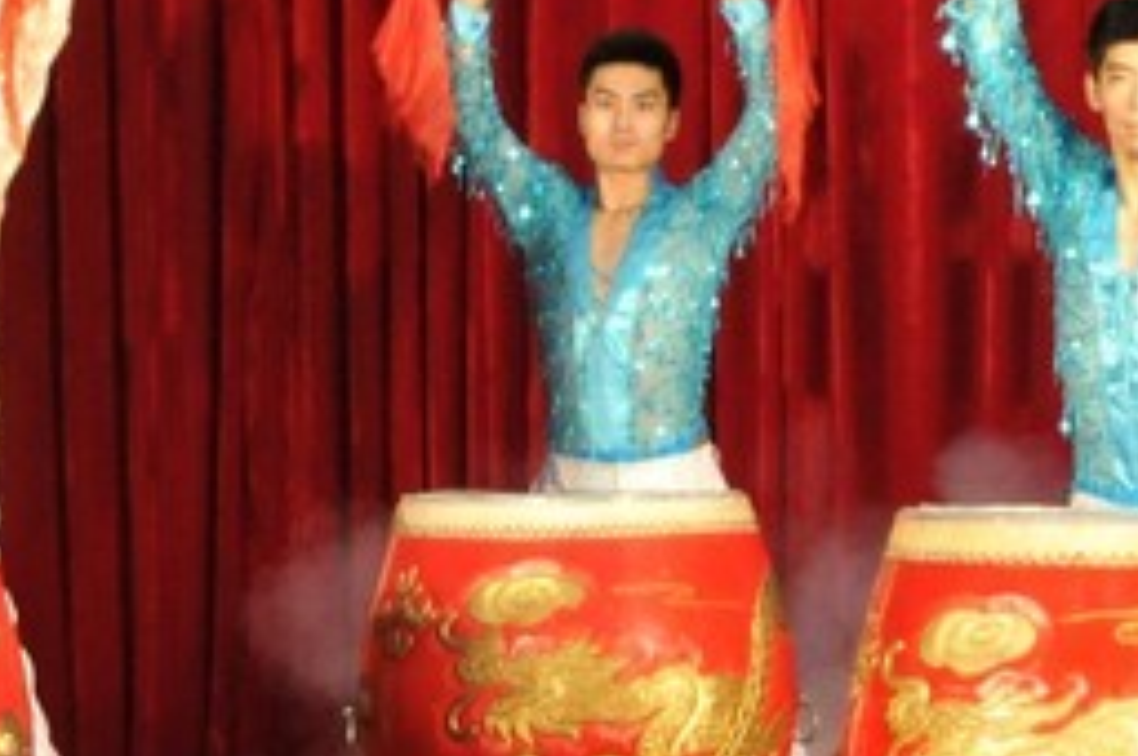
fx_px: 8998
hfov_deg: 7.2
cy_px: 236
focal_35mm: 285
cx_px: 1320
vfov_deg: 4.8
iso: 1000
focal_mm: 38
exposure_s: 1/125
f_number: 4.8
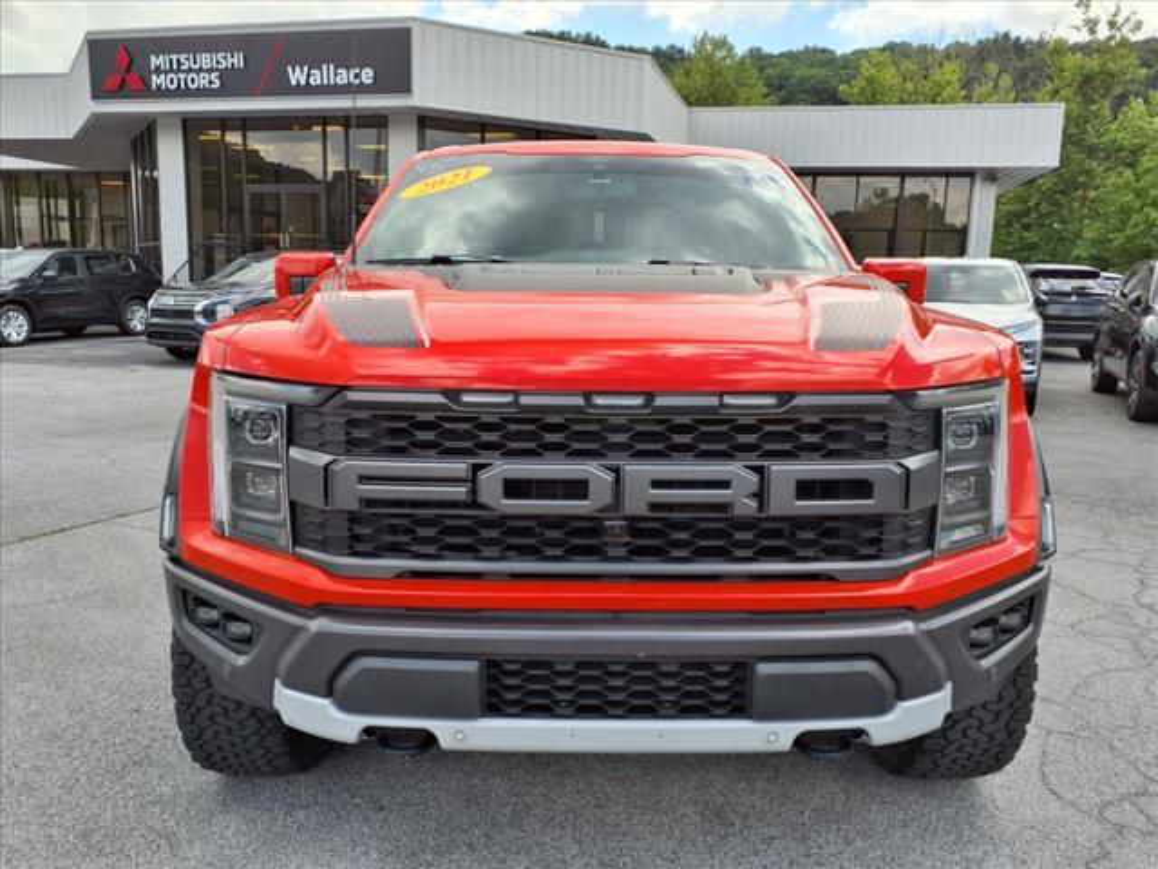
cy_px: 434
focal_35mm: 27
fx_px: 903
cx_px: 579
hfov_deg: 65.3
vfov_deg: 51.4
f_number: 1.9
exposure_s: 1/833
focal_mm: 3.58
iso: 40
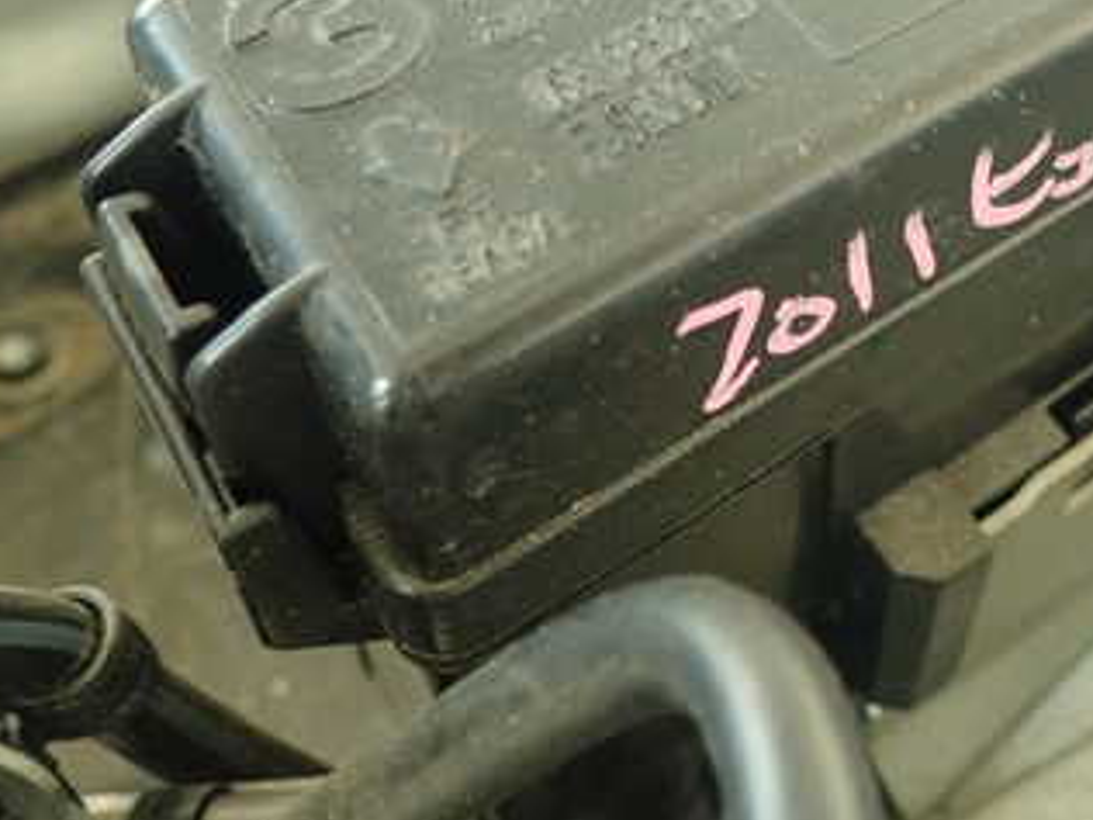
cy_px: 48
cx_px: 896
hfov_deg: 32.7
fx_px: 1800
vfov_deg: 24.7
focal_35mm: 57
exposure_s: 1/30
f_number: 2.3
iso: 400
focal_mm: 5.5
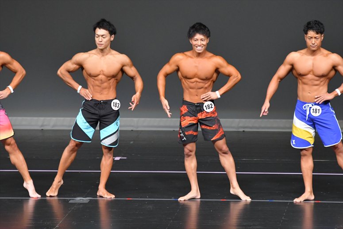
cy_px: 114
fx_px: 3000
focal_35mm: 315
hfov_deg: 6.5
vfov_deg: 4.4
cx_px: 172
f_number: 5.6
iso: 4500
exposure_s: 1/400
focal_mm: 210
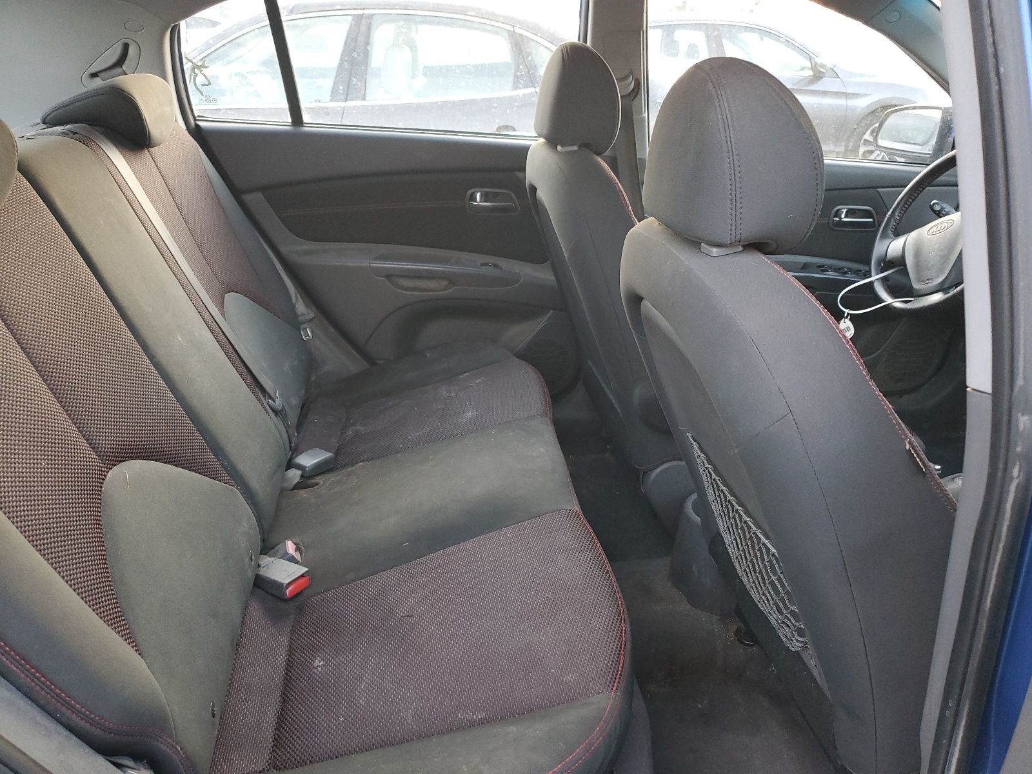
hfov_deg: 67.3
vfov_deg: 53.1
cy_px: 387
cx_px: 516
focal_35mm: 26
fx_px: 775
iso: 134
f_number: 1.5
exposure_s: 1/60.2
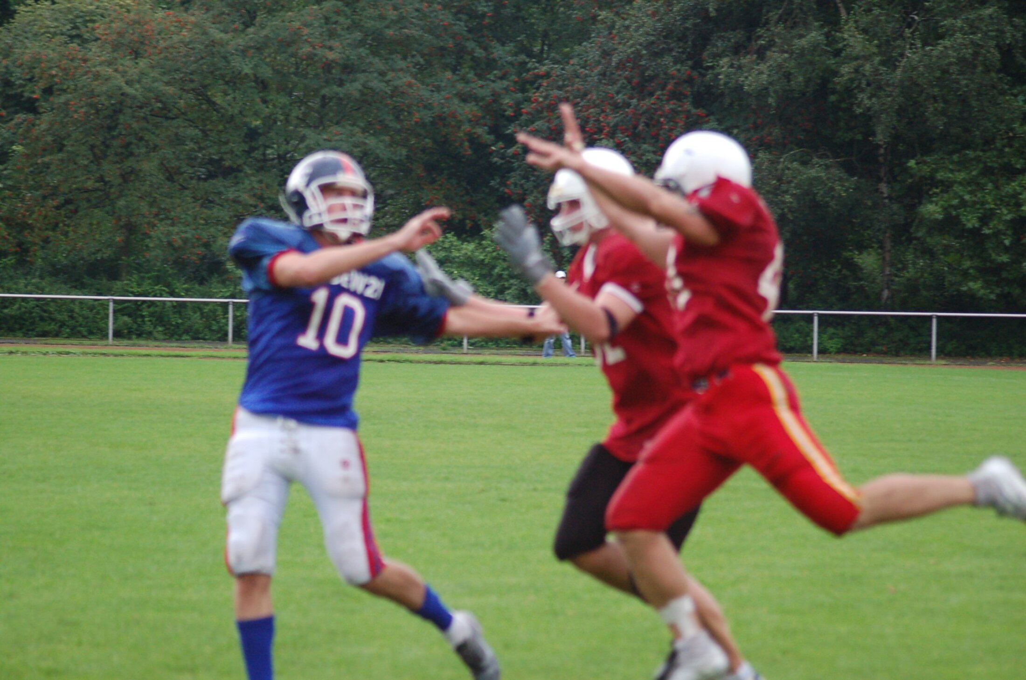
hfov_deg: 11.4
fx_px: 5120
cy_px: 340
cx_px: 513
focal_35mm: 180
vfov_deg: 7.6
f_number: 4.2
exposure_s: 1/400
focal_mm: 120
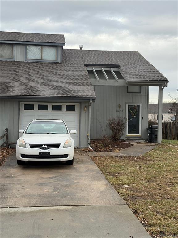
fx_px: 329
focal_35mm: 48
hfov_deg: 30.3
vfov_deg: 39.7
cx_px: 89
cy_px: 119
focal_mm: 6.76
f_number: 1.78
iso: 80
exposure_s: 1/693
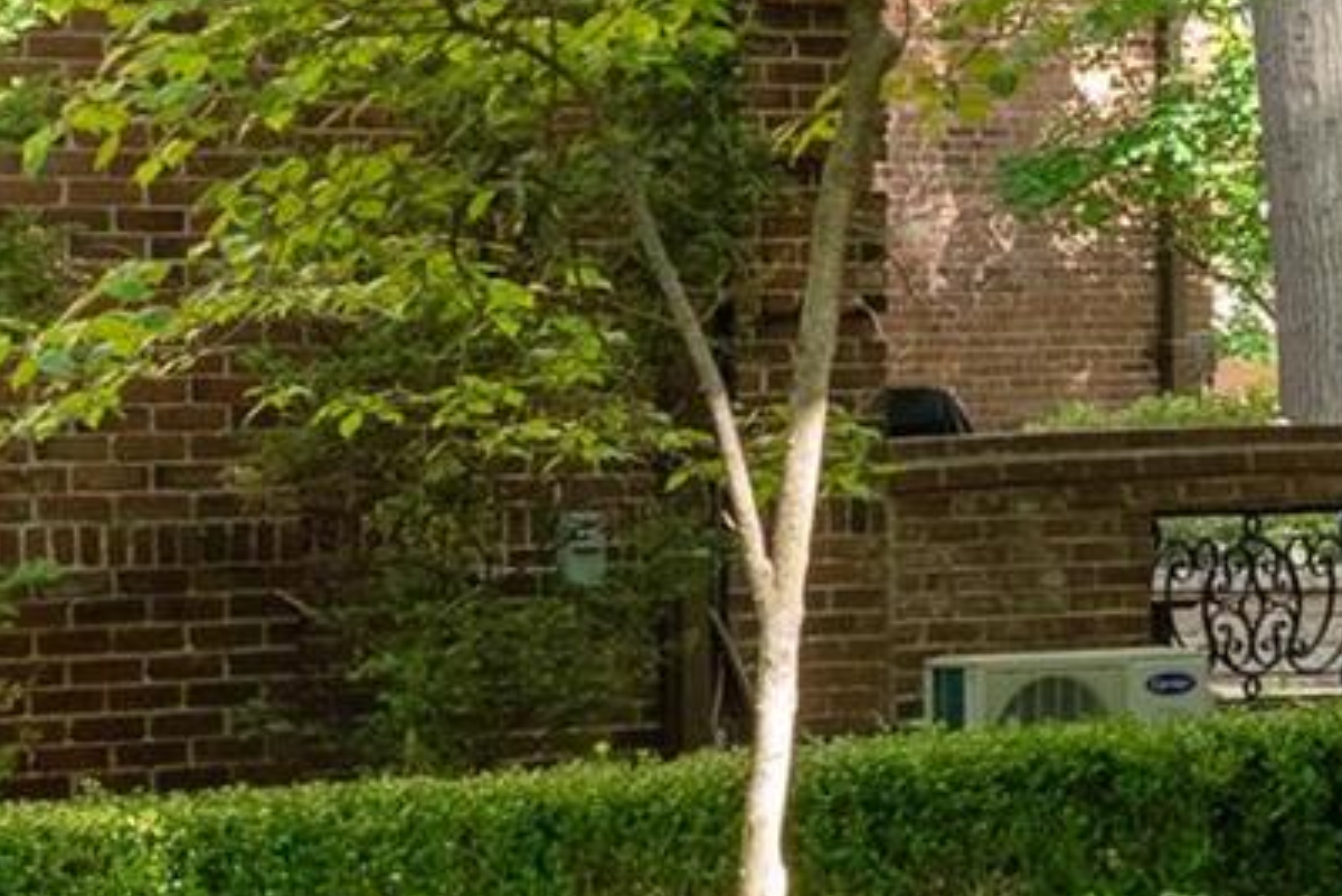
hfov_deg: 9.6
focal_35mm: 208
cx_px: 1979
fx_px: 7756
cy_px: 295
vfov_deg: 6.6
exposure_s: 1/80
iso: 400
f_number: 8
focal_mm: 26
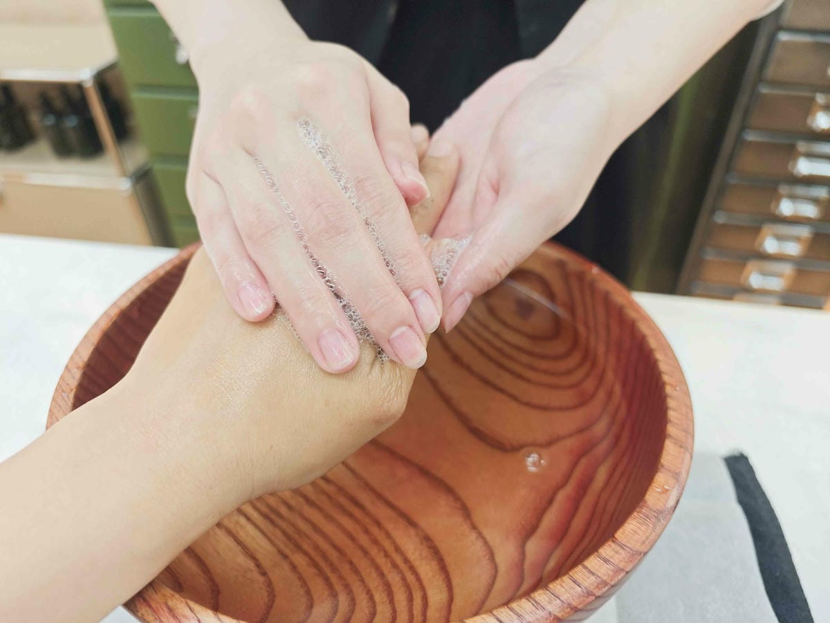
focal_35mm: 23
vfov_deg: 58.9
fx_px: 551
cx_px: 415
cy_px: 312
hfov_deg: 73.9
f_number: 2
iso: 160
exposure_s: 1/120
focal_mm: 8.72
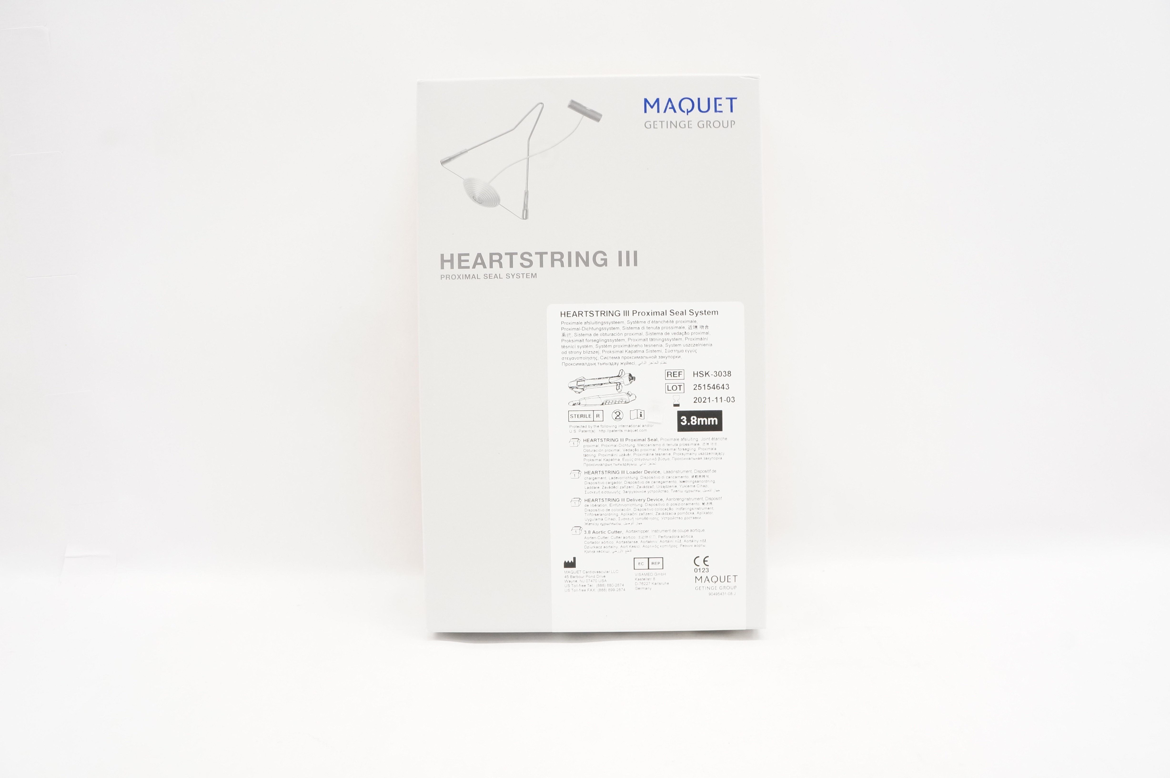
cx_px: 585
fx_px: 877
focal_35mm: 27
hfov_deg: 67.4
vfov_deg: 47.8
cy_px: 389
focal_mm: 18
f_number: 10
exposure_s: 1/30
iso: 800
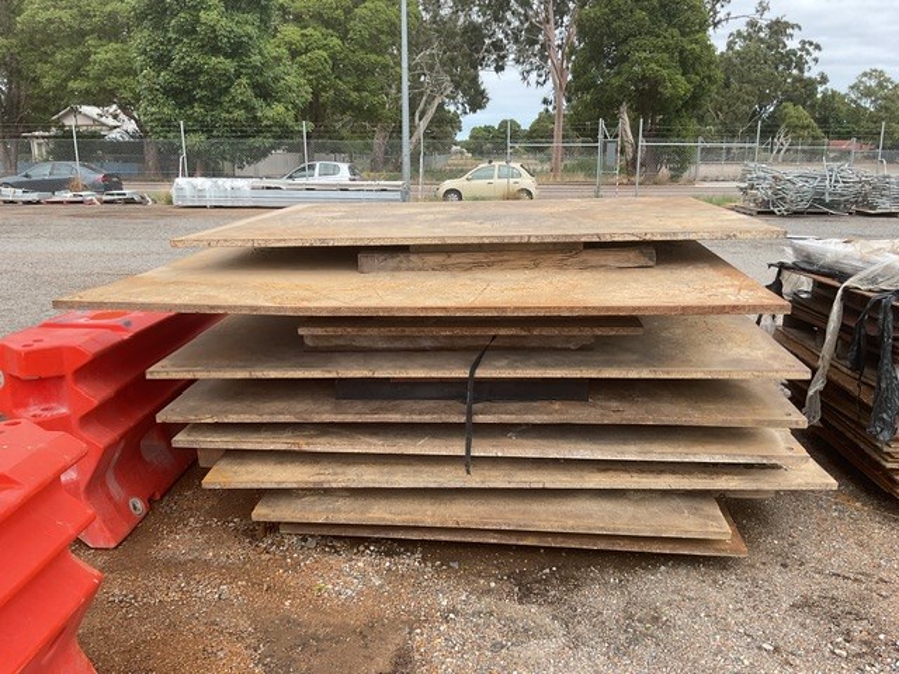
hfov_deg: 61.7
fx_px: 753
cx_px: 450
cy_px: 337
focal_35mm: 29
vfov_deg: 48.2
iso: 16
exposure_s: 1/912
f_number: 1.8
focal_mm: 3
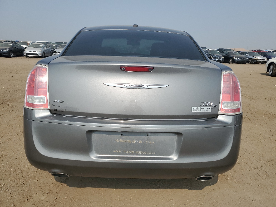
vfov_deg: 53.1
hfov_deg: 67.3
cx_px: 138
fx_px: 207
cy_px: 104
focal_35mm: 26
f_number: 1.5
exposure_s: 1/5000
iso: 50
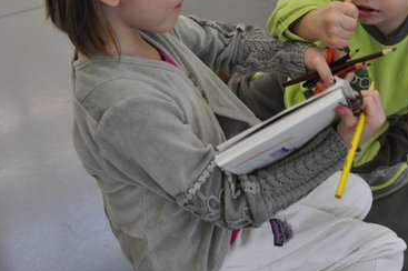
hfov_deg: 31.4
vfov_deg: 20.9
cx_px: 242
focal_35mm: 64
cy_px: 53
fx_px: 725
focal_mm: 26
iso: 1250
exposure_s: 1/125
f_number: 4
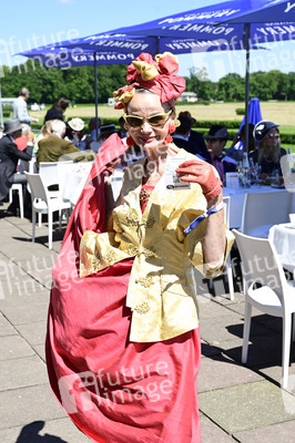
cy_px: 222
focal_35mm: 53
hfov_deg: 25.5
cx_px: 148
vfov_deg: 37.5
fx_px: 653
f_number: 8
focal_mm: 53
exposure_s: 1/200
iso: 100
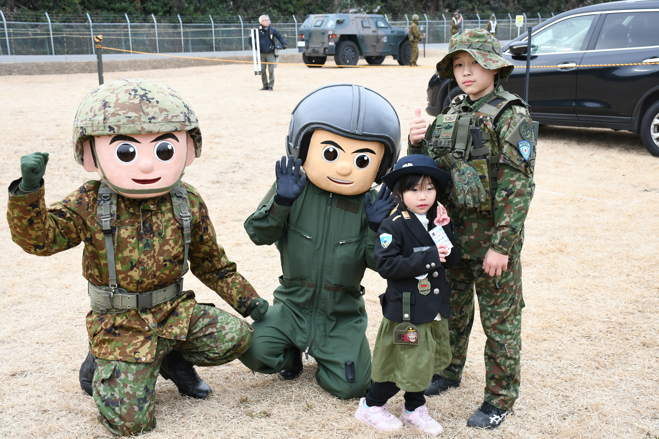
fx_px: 824
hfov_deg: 43.6
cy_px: 220
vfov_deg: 29.9
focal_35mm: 45
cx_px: 330
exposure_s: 1/125
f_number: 5.6
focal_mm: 30
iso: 250
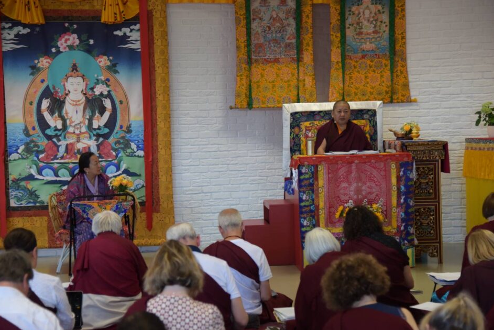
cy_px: 178
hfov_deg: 26.6
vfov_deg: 18.0
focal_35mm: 76
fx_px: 1043
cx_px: 239
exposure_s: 1/200
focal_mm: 70
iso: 1600
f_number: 4
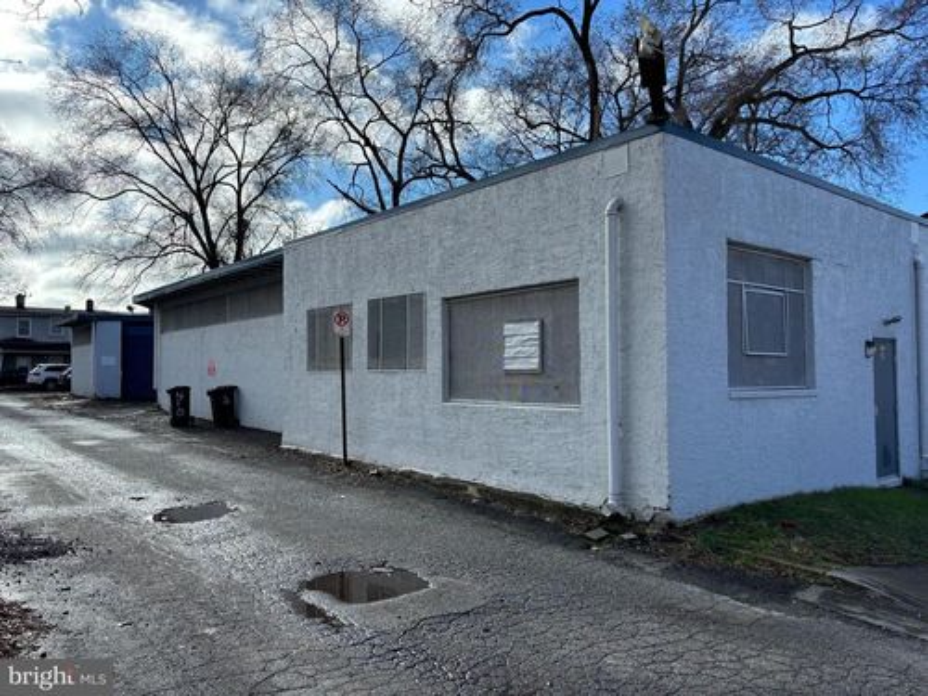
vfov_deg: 53.1
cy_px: 348
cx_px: 464
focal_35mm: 26
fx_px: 697
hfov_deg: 67.3
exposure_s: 1/2193
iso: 50
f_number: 1.6
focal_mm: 5.96
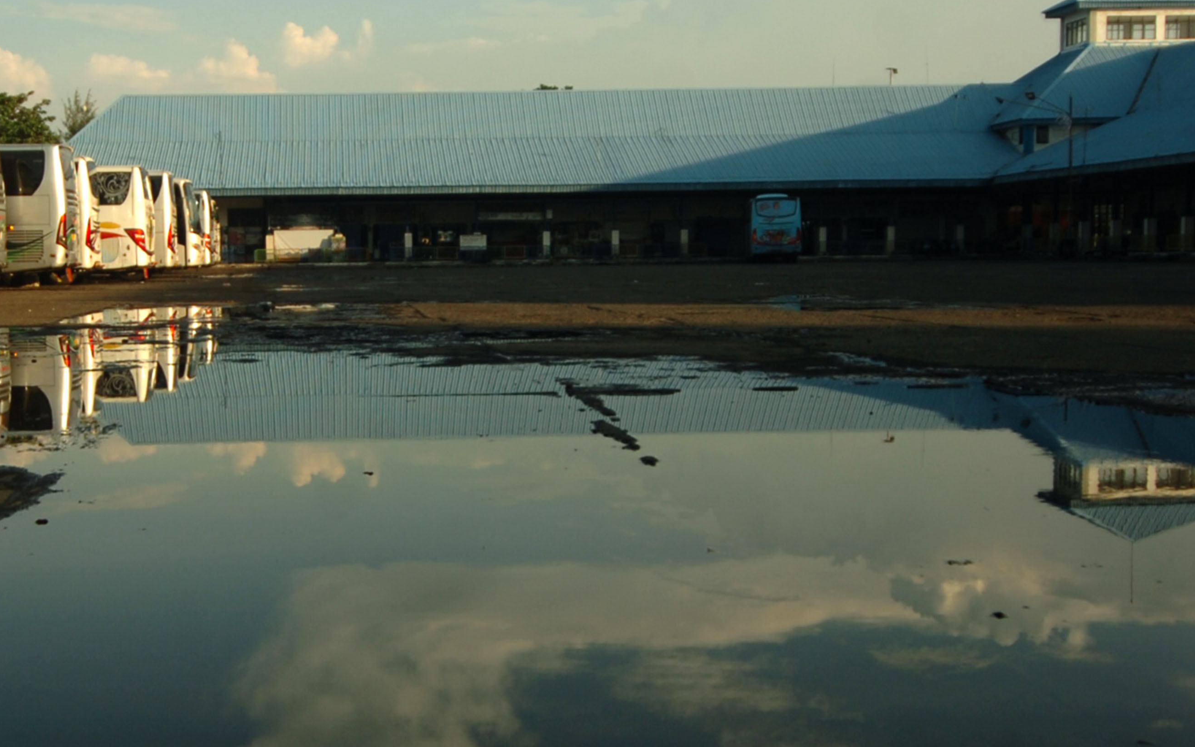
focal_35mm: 56
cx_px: 378
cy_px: 405
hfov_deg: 35.8
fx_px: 1824
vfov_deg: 23.1
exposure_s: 1/1000
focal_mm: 24
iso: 200
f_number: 4
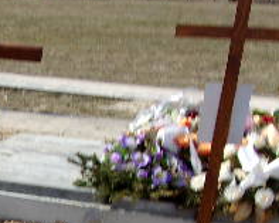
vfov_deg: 16.3
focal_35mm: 89
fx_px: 734
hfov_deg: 18.8
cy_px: 288
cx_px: -146
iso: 80
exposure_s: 1/80
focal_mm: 5.1
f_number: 10.8
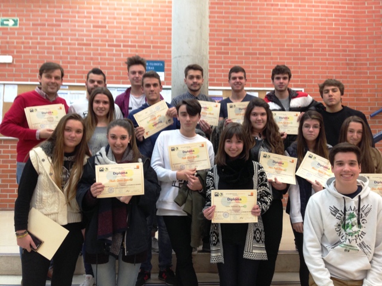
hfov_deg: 55.4
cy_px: 143
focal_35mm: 33
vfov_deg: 42.9
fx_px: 364
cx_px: 191
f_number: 2.4
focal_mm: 4.12
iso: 100
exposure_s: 1/20
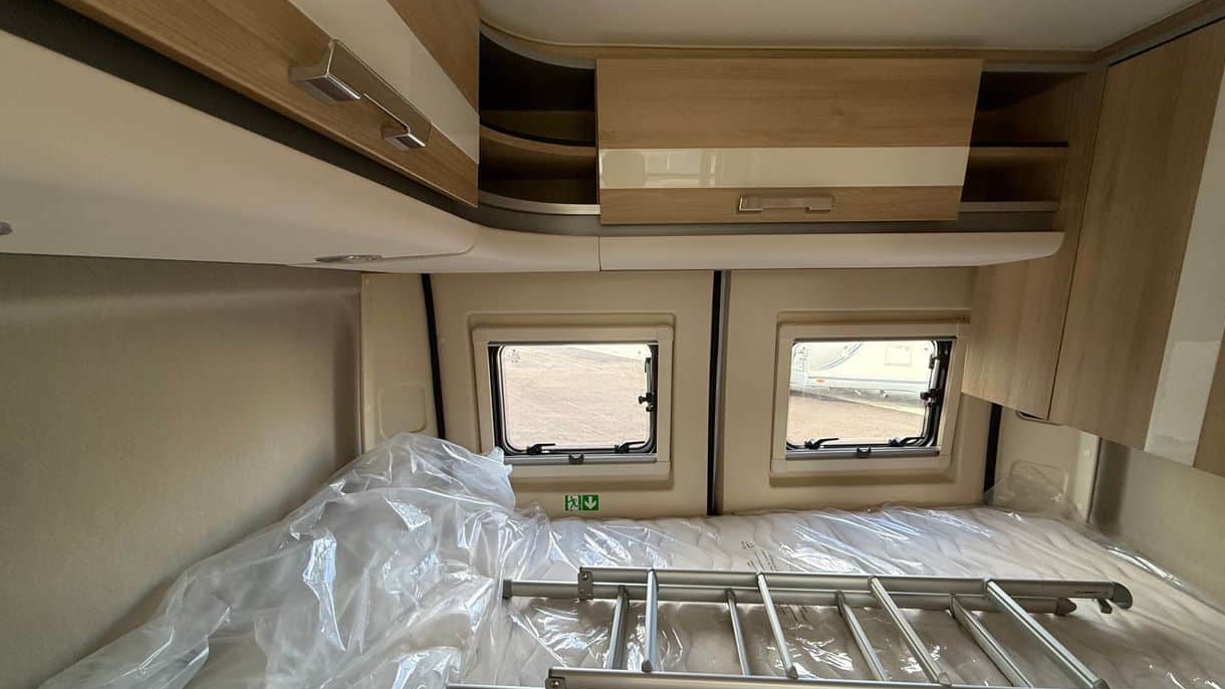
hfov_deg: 99.3
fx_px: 520
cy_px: 381
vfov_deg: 66.9
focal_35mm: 16
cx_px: 635
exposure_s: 1/99
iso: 125
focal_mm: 2.22
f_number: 2.2
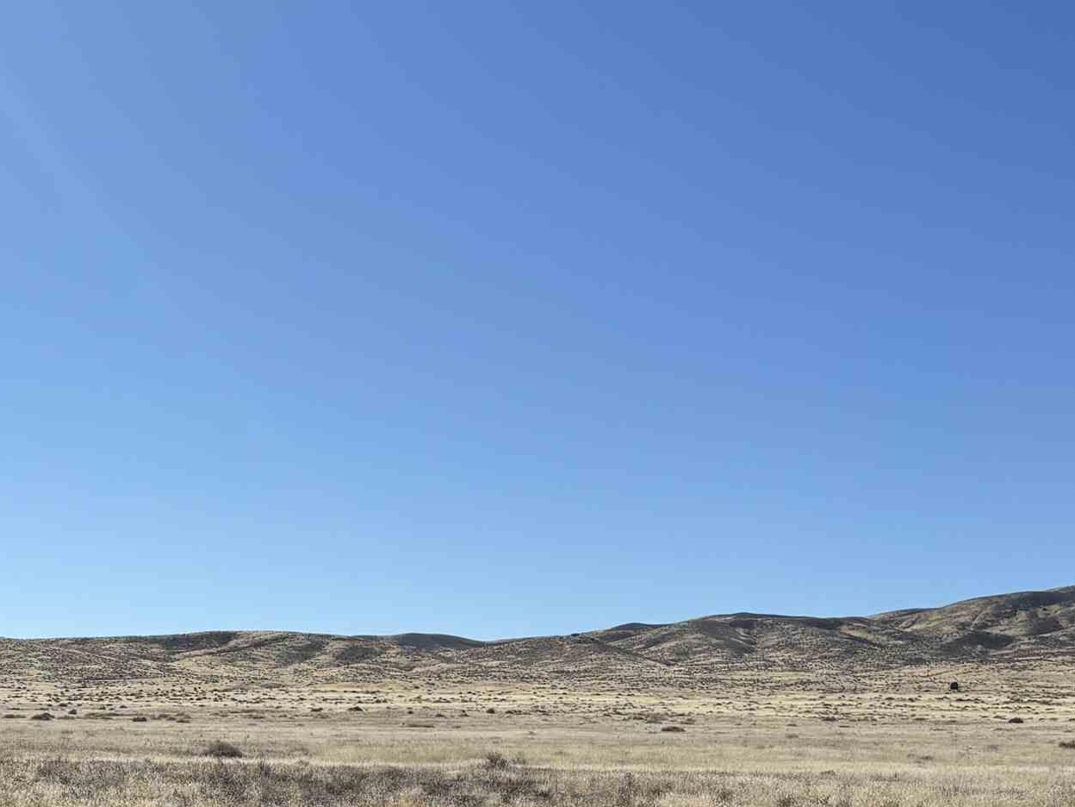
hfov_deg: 28.5
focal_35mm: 64
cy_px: 731
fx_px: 1988
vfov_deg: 22.4
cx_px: 13
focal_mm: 5.96
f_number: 1.6
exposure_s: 1/7194
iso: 50
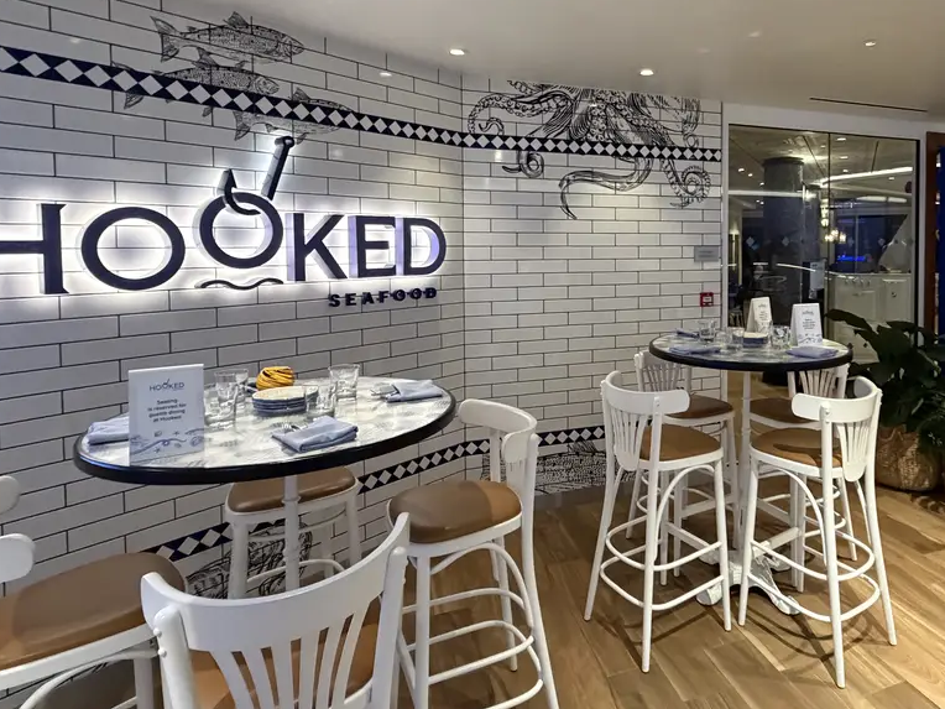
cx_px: 605
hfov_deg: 74.7
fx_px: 601
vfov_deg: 60.3
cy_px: 266
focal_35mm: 22
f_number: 2.2
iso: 800
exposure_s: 1/60
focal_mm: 2.22
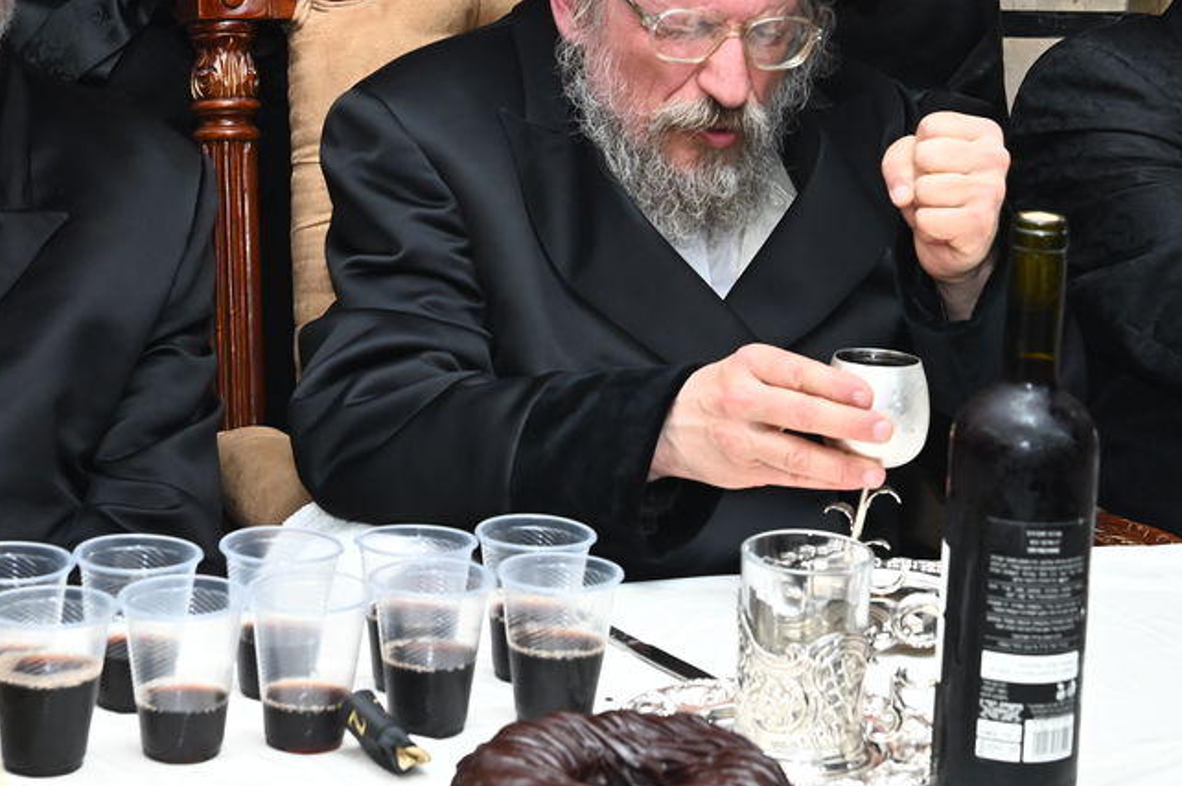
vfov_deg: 14.1
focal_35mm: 96
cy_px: 44
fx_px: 3149
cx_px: 589
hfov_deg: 21.3
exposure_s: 1/160
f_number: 7.1
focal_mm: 44
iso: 1600
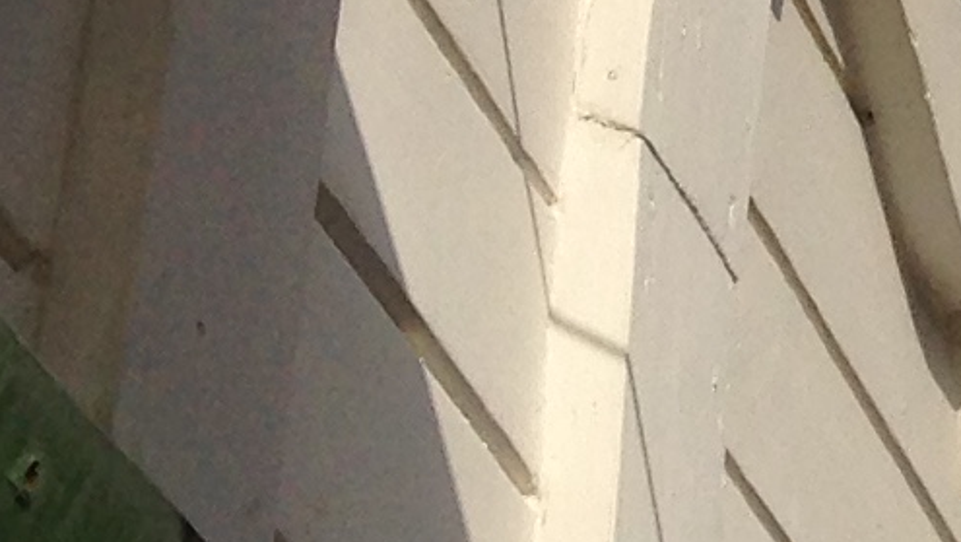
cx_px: 1736
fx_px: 6042
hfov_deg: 8.7
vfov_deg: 4.9
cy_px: -1065
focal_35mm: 237
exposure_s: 1/5435
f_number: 2.4
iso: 50
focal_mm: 4.12
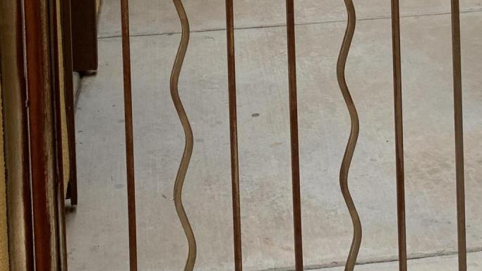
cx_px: 303
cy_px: -301
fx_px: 1061
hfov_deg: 25.5
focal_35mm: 83
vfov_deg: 12.5
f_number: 1.8
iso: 25
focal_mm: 4.25
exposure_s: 1/635
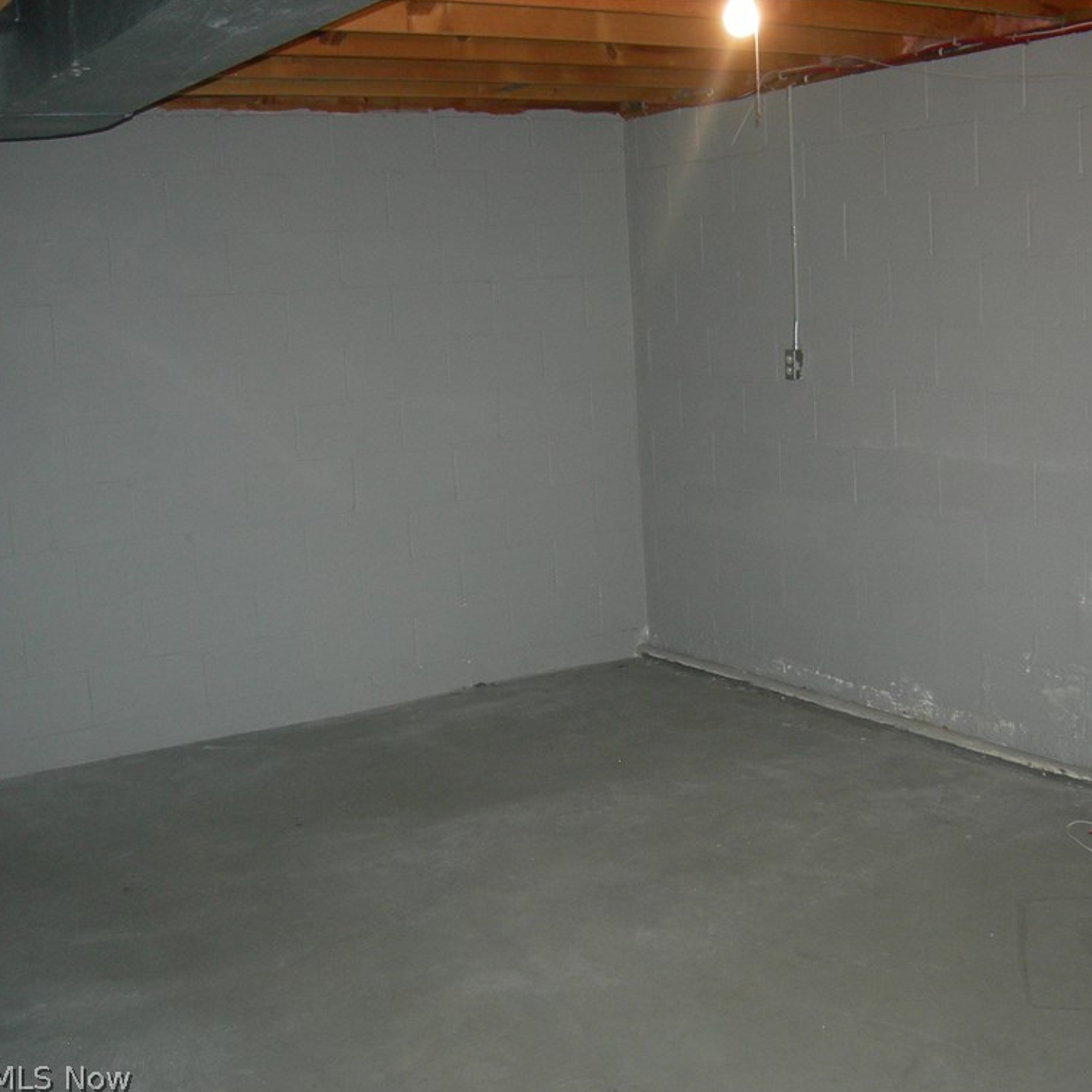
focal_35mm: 43
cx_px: 719
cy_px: 549
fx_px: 1535
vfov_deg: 39.2
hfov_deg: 38.8
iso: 200
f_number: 2.7
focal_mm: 7.5
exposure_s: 1/60.1
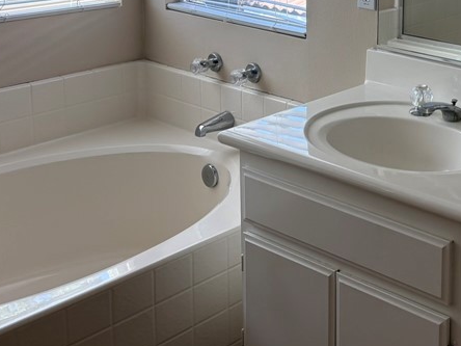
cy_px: -22
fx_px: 799
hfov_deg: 29.9
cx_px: 466
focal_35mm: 60
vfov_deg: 23.1
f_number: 1.6
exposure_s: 1/352
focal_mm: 5.96
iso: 64
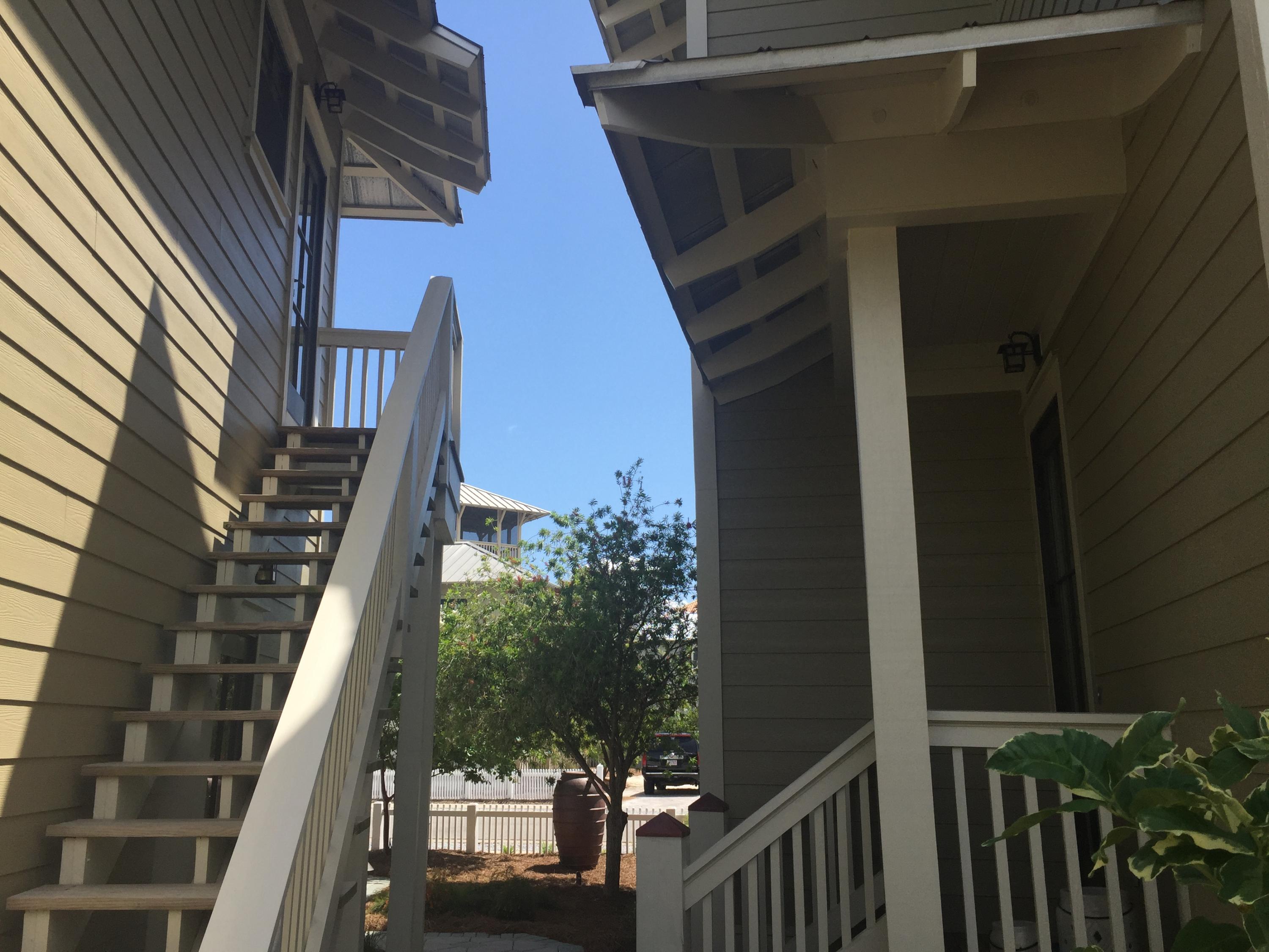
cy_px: 476
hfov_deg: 61.7
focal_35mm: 29
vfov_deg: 48.2
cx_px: 634
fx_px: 1063
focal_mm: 4.15
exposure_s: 1/1522
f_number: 2.2
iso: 32
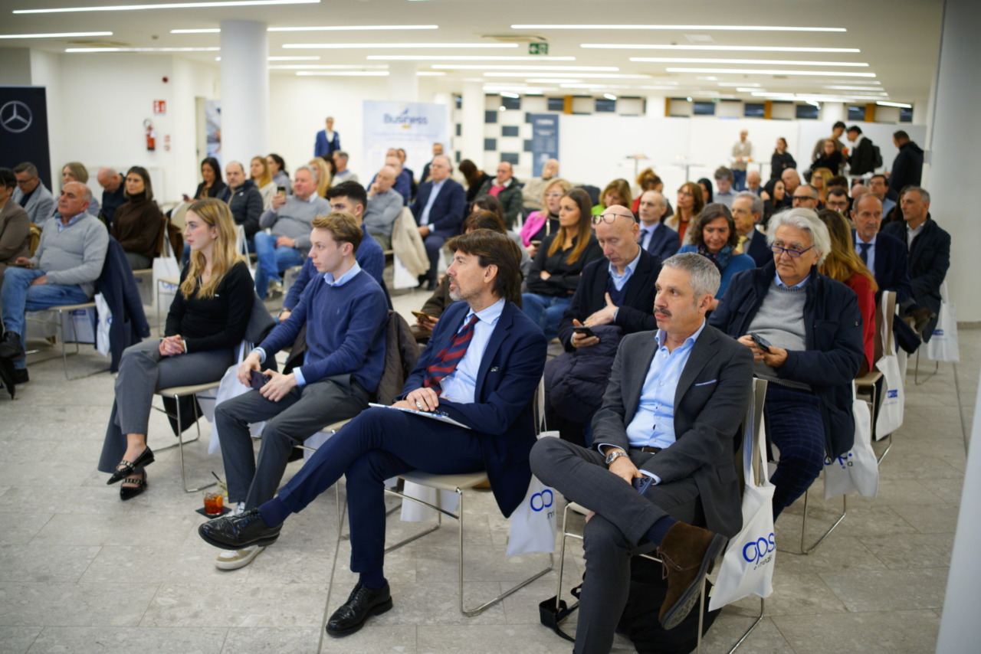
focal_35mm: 35
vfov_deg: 37.9
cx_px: 490
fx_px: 954
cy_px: 327
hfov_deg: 54.4
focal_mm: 35
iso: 640
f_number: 2
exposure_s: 1/100
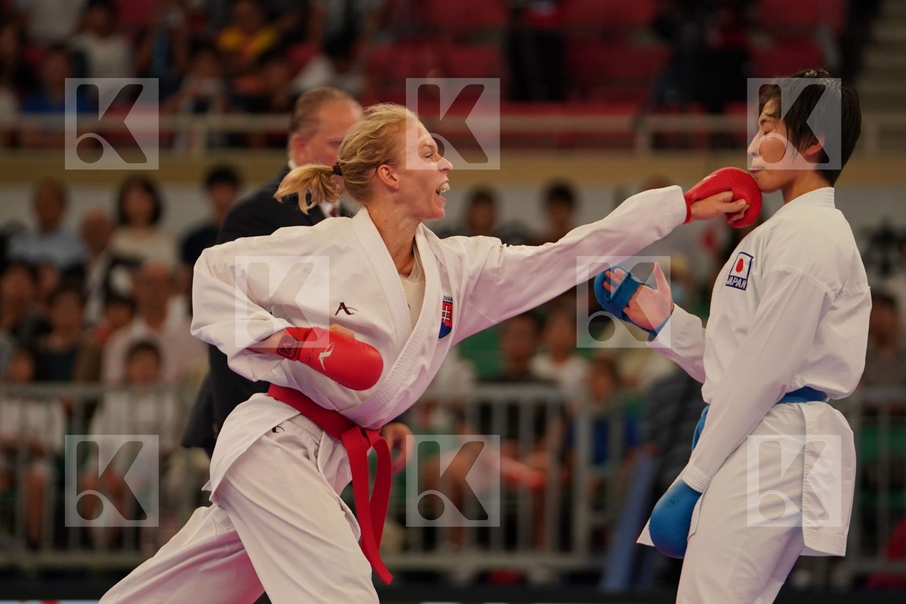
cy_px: 302
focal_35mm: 271
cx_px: 453
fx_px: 6820
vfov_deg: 5.1
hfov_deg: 7.6
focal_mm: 181
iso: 1600
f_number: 2.8
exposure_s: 1/1000
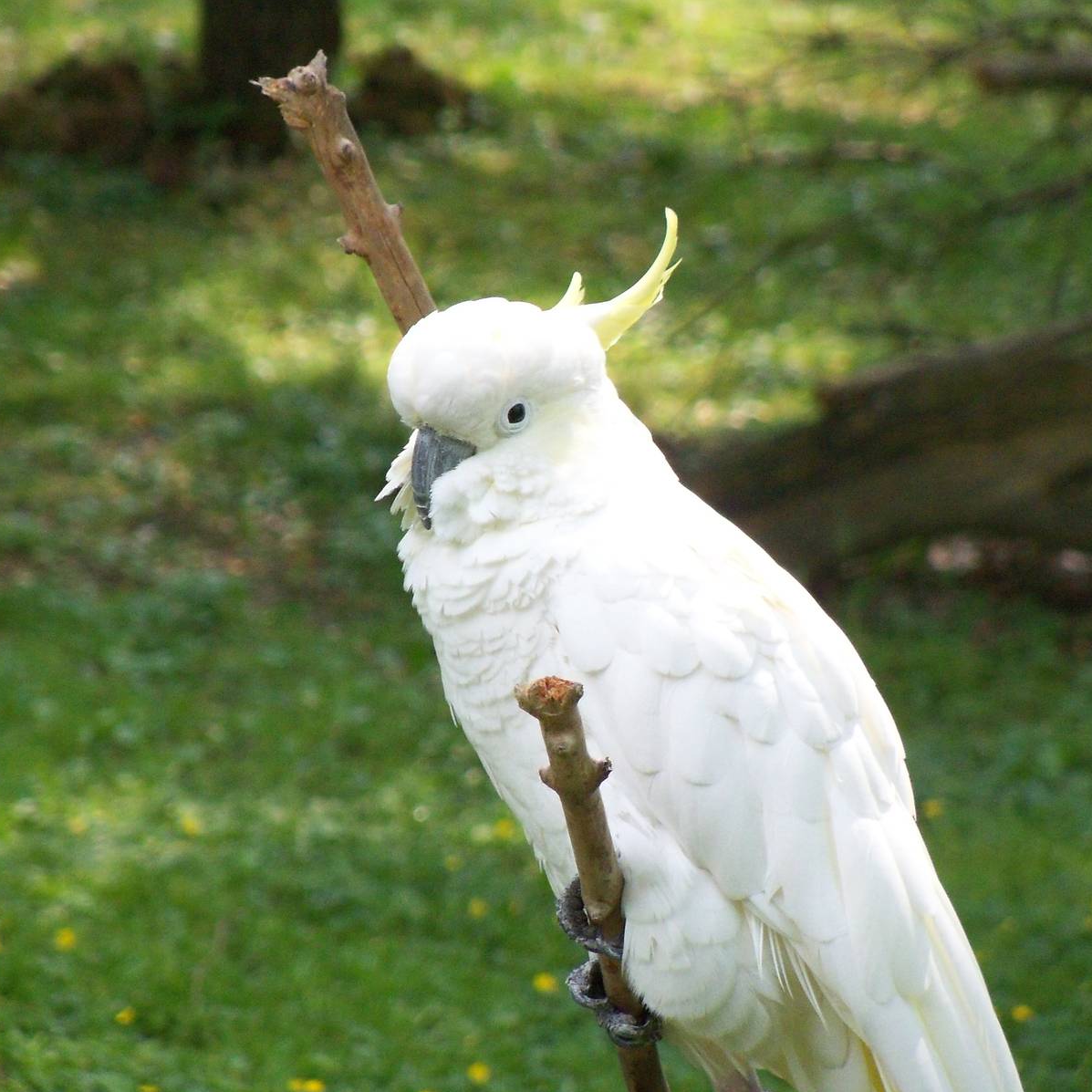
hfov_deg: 5.2
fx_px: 12063
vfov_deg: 5.2
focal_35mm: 338
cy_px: 546
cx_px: 530
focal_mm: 50.6
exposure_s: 1/500
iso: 500
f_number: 4.5
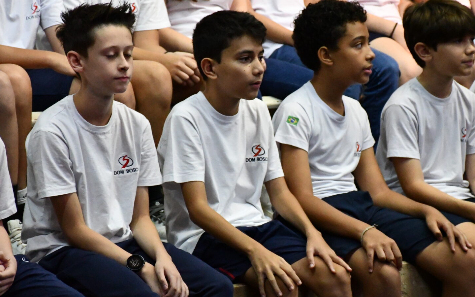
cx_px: 293
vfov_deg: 6.8
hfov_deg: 10.9
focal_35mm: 193
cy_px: 163
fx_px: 2498
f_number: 5.3
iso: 11400
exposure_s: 1/125
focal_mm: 95
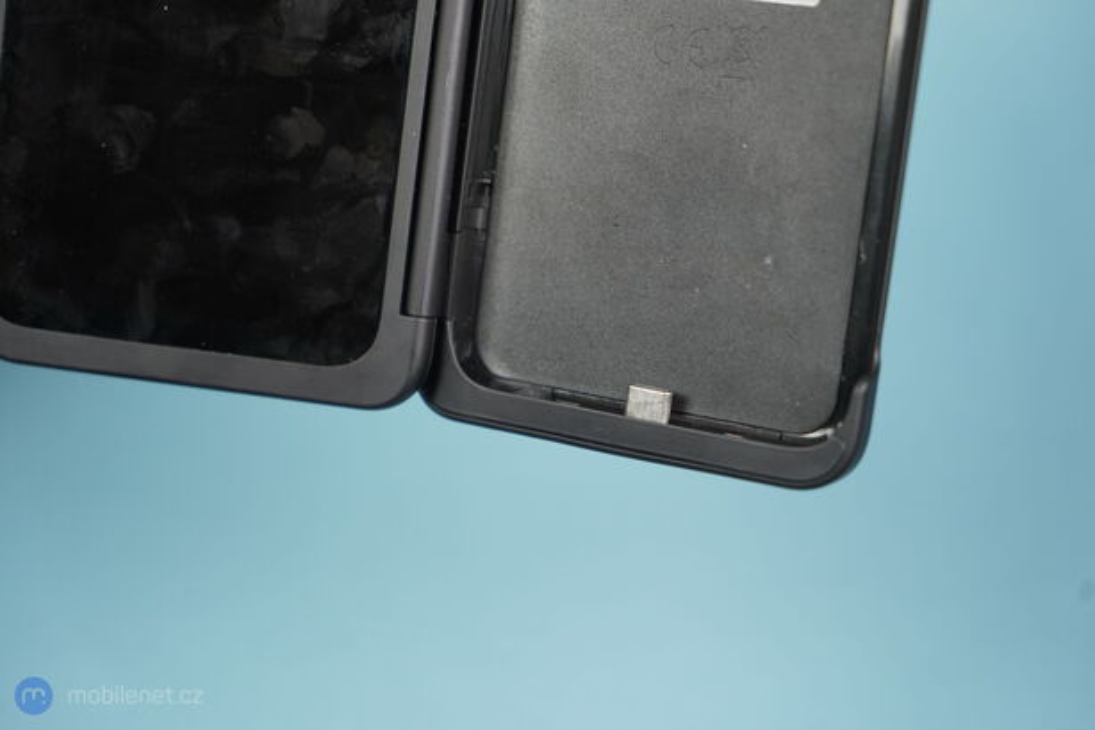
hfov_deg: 28.9
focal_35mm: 70
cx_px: 548
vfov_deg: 19.4
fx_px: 2128
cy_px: 365
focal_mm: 70
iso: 1000
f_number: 4
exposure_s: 1/200
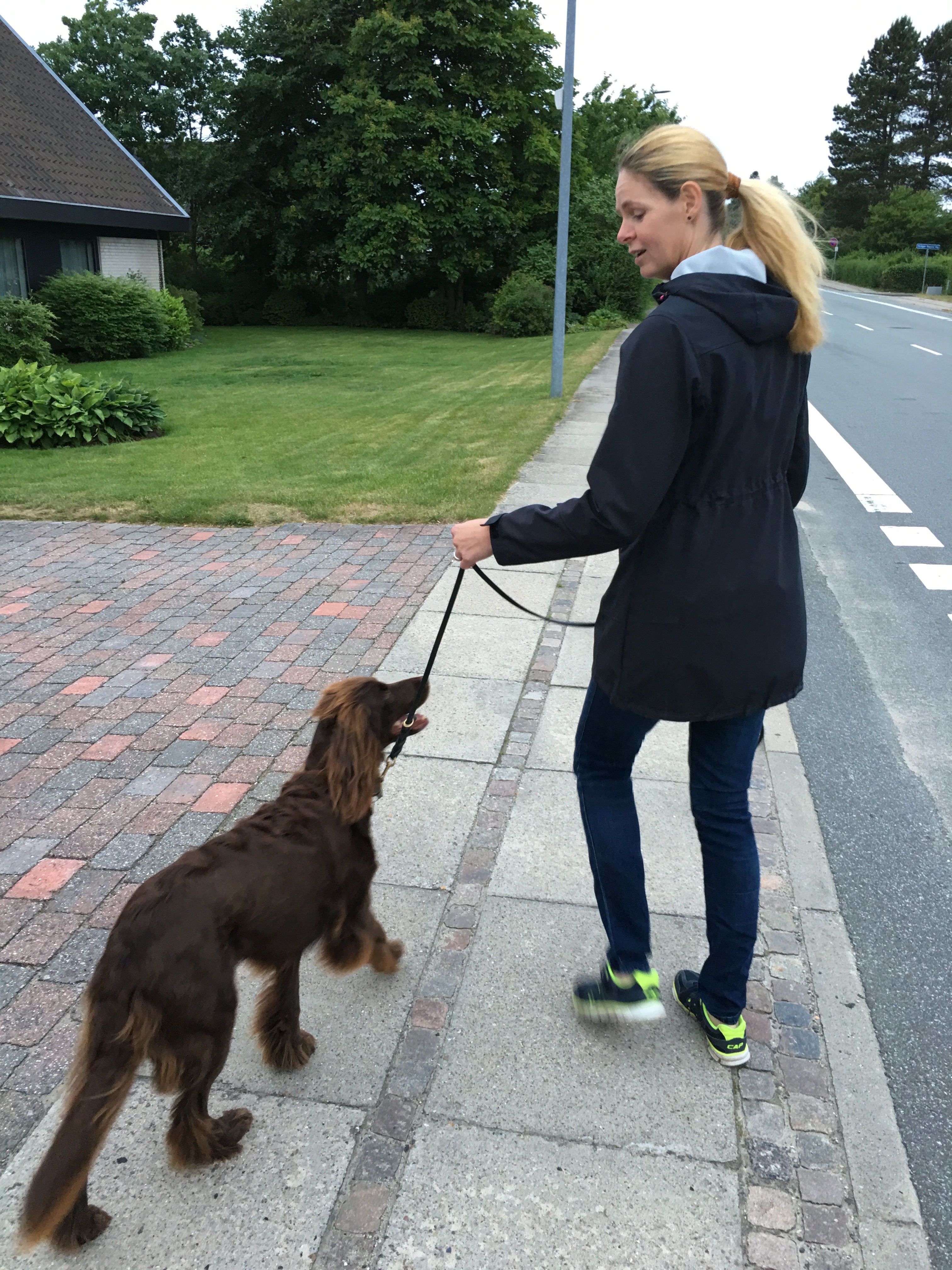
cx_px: 476
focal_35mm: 29
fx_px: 1063
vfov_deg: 61.7
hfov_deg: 48.2
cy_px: 635
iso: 40
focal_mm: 4.15
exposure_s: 1/17
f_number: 2.2
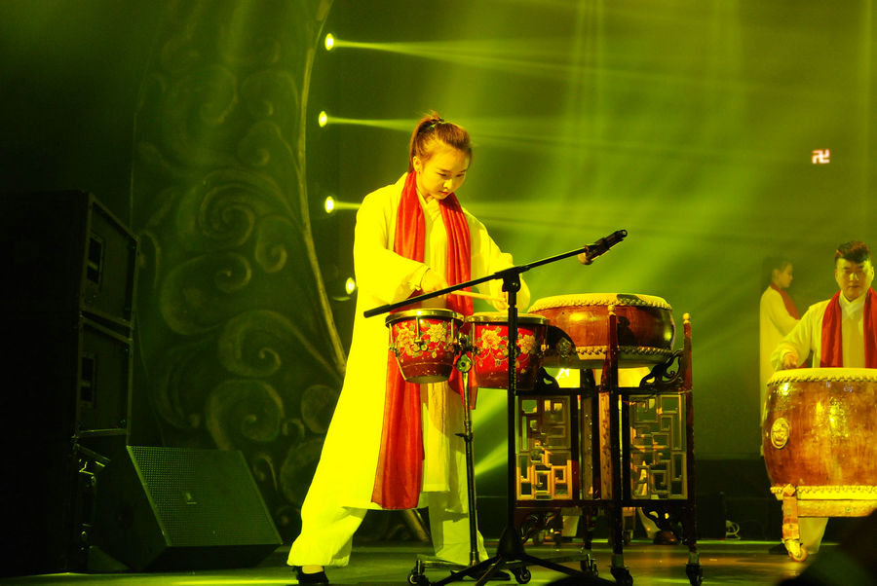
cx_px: 438
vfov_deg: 19.0
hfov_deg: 28.0
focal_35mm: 72
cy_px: 293
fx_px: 1756
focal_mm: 48
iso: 640
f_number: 4.5
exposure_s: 1/30
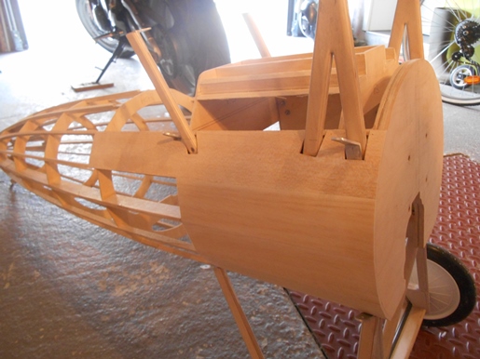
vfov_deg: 53.0
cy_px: 180
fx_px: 360
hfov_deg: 67.3
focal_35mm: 26
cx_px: 240
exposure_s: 1/8
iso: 400
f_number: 3.4
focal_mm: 4.7
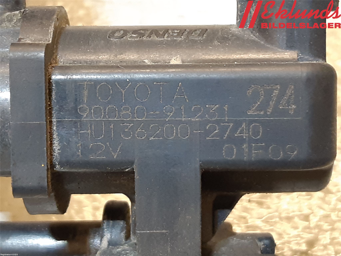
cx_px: 170
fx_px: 256
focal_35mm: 26
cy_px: 128
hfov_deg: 67.3
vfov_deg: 53.1
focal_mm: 3.93
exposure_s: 1/50
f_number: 1.7
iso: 160
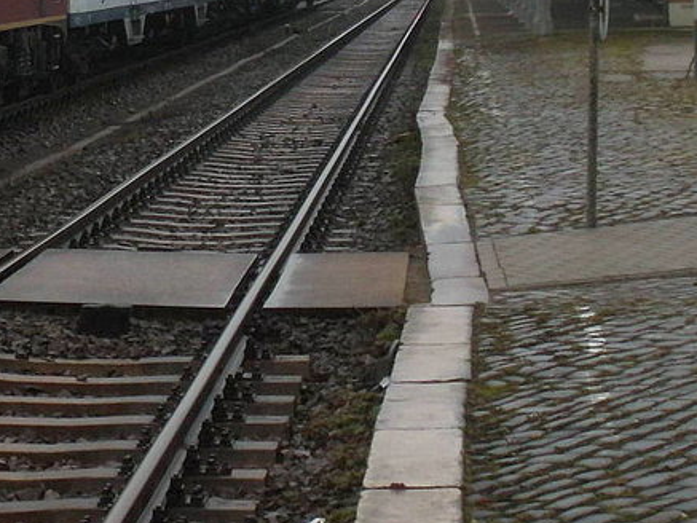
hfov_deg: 13.8
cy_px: -128
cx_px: -94
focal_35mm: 140
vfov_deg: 10.4
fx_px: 2820
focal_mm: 9.2
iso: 100
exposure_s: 1/181
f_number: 4.7
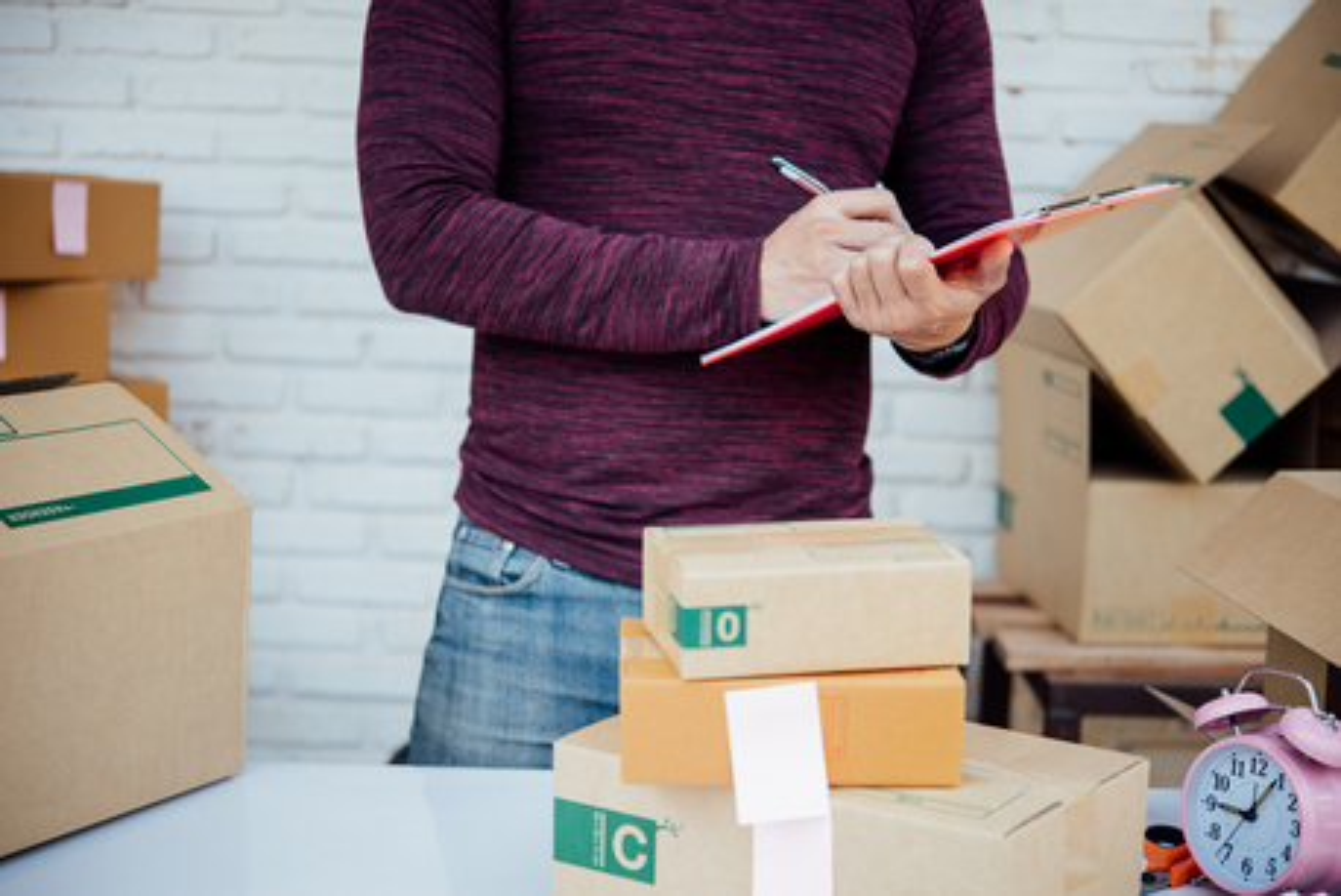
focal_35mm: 60
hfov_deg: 33.4
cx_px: 670
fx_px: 2236
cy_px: 448
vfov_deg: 22.7
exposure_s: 1/160
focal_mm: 60
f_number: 2.8
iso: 100
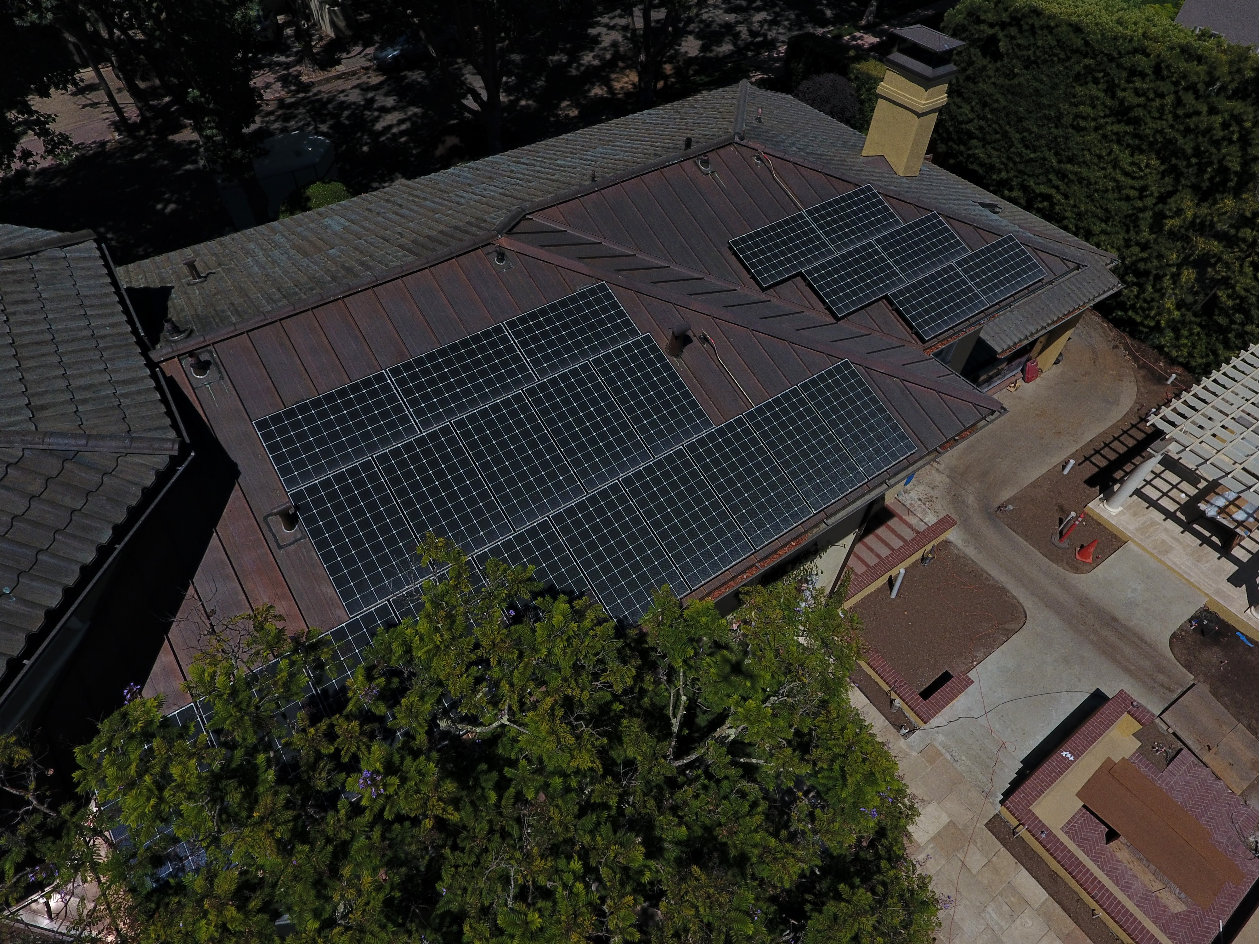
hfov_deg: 81.7
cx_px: 630
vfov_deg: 66.0
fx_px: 727
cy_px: 472
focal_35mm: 20
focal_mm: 3.61
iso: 100
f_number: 2.8
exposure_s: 1/4098
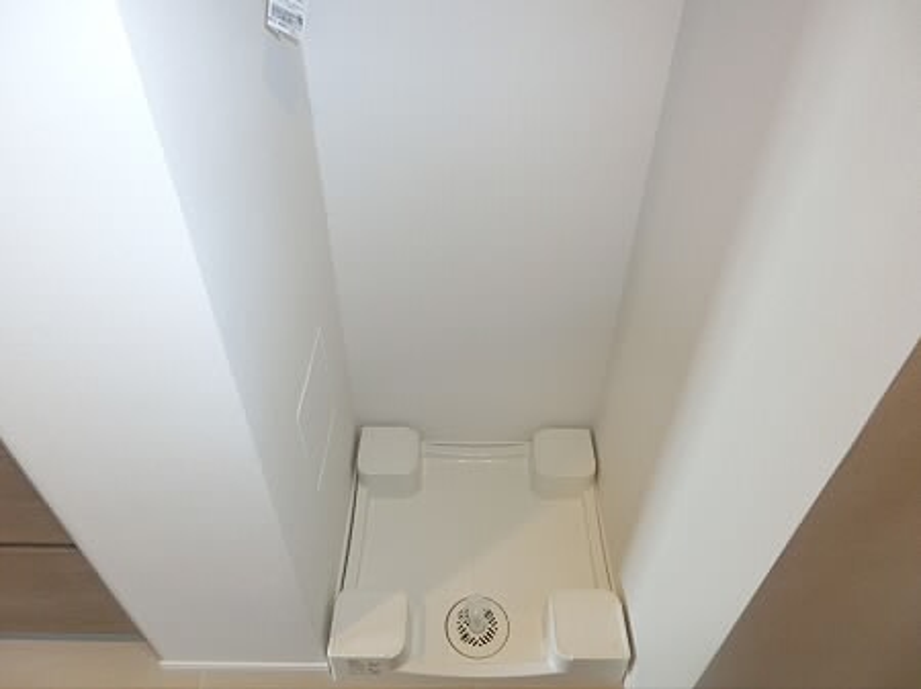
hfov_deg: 71.6
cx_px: 460
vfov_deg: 56.8
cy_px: 344
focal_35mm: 24
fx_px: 638
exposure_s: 1/60
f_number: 3
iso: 400
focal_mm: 4.24
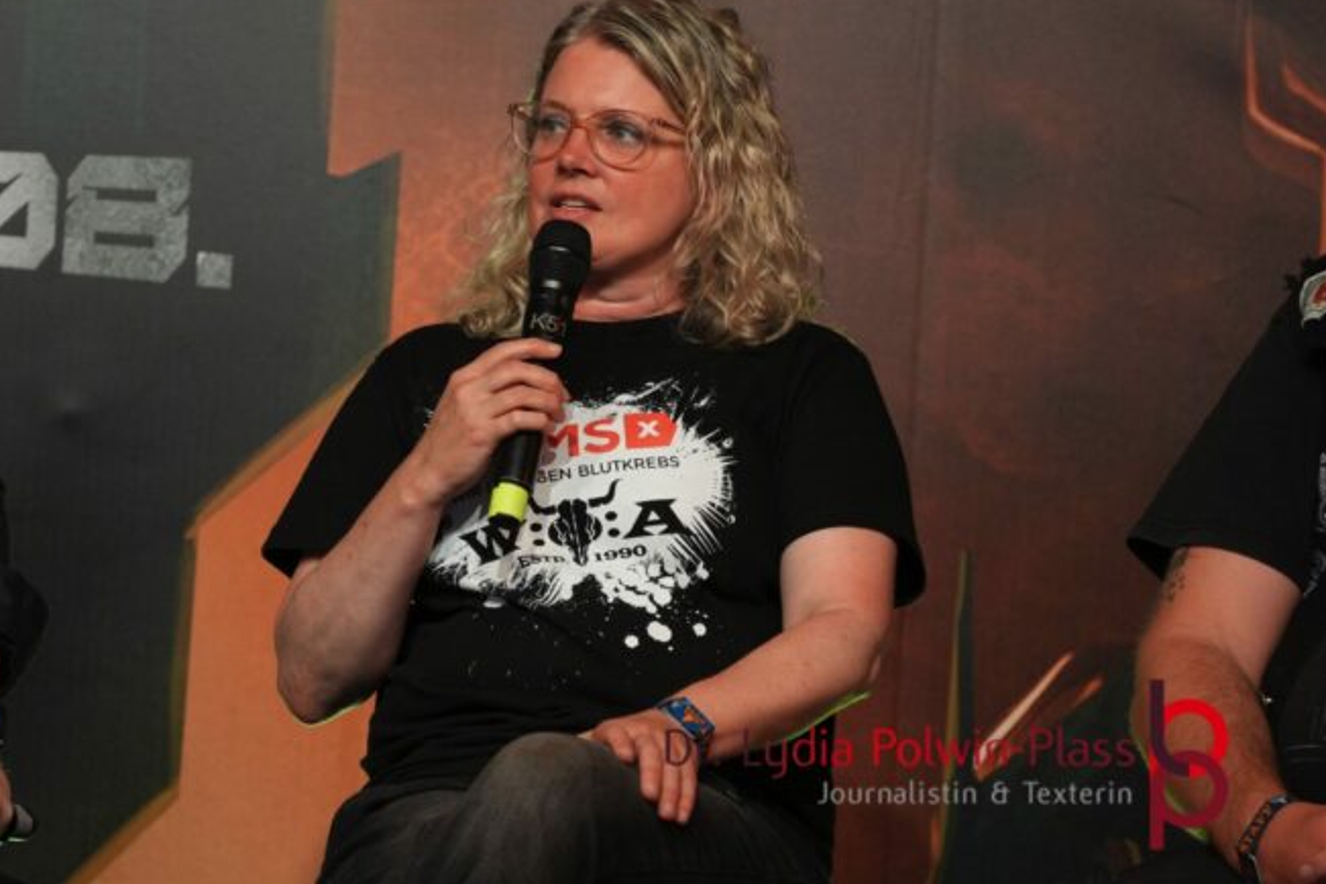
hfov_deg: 10.1
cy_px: 397
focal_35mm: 204
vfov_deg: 6.7
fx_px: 7498
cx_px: 554
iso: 800
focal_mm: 115
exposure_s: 1/200
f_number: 5.6
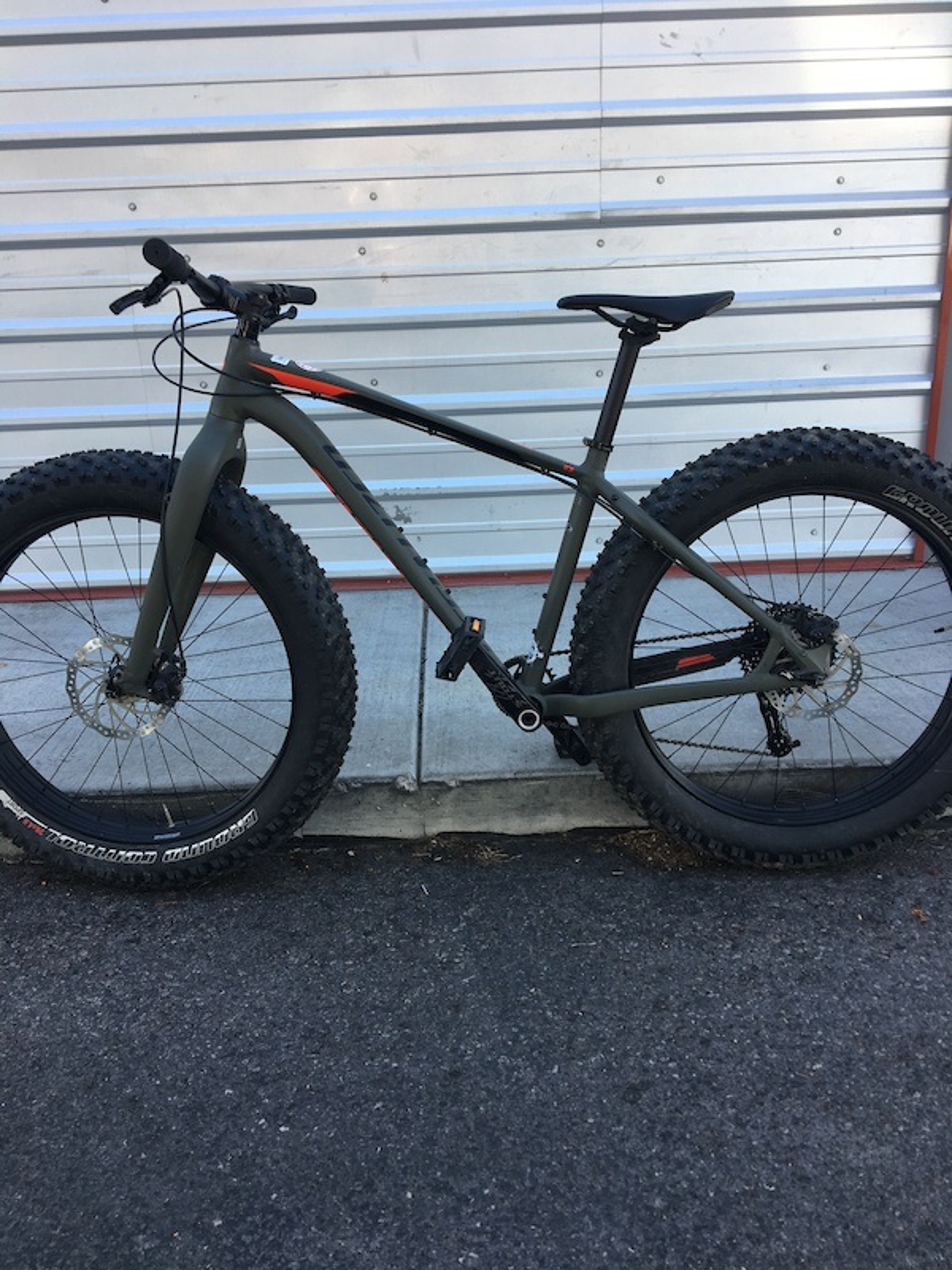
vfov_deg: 61.7
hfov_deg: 48.2
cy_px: 635
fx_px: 1063
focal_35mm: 29
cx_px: 476
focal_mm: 4.15
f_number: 2.2
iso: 25
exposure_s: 1/120
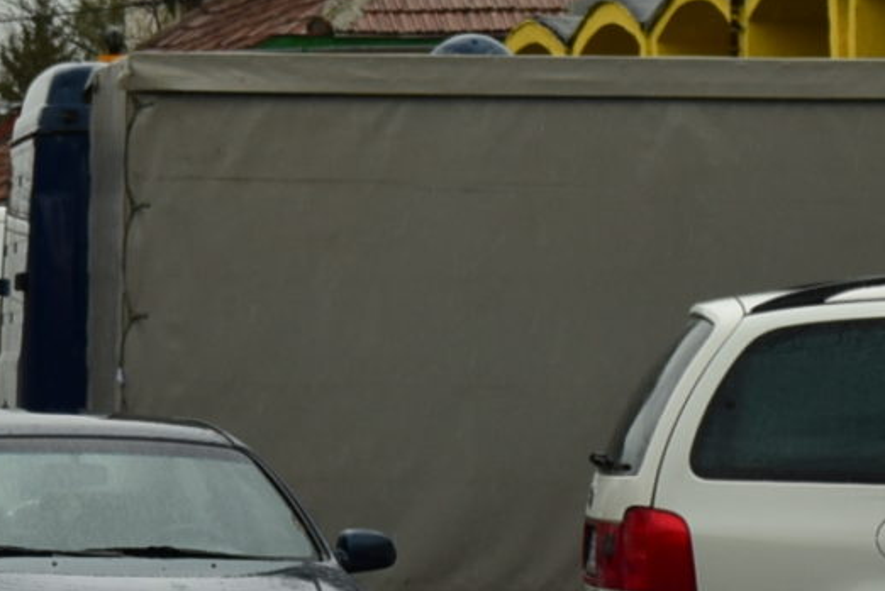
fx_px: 8685
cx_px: -349
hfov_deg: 5.8
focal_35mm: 353
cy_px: 211
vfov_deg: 3.9
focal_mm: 48
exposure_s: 1/250
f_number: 8
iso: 100
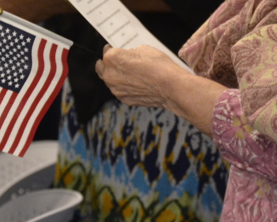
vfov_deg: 2.0
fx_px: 6197
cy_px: -40
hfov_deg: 2.6
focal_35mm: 756
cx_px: 279
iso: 1600
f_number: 3.5
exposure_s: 1/125
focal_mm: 120
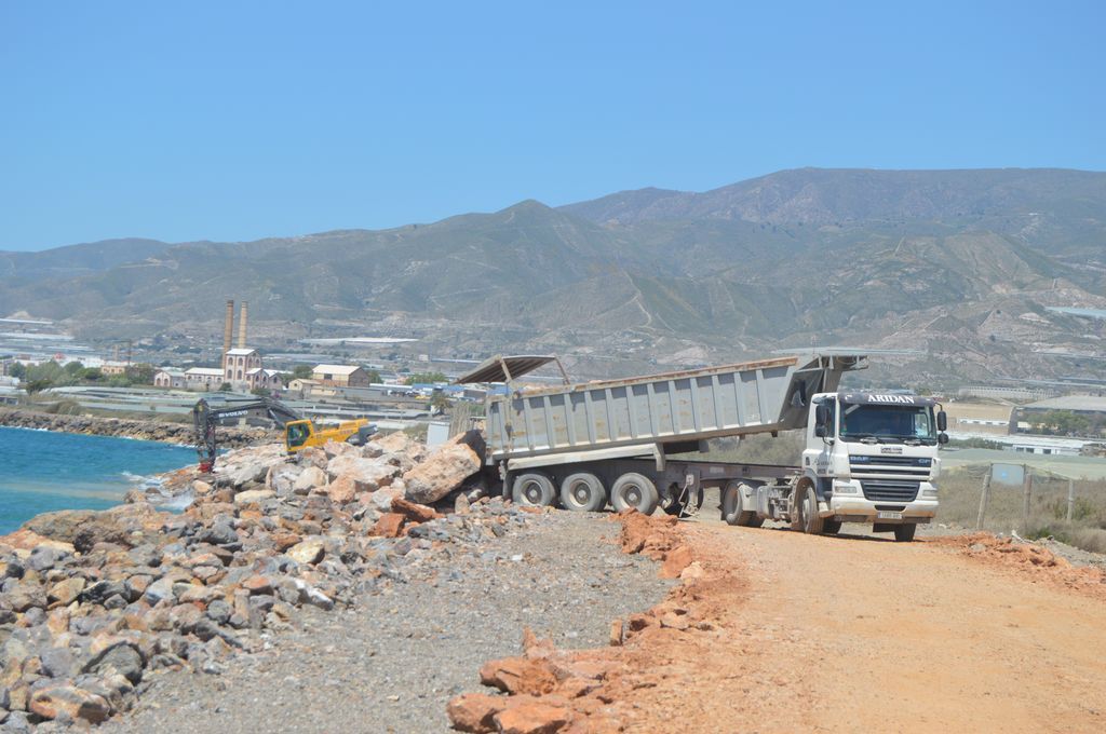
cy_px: 367
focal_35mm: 82
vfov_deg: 16.5
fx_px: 2531
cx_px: 553
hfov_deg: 24.6
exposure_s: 1/320
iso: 100
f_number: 9
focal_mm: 55
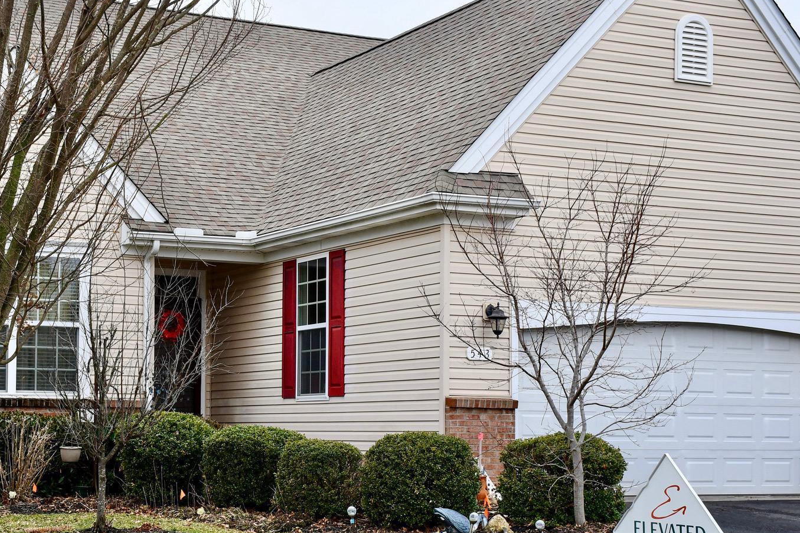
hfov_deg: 29.5
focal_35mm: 68
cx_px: 293
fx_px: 1511
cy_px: 372
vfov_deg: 19.9
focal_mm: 30
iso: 320
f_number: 5.6
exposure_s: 1/250
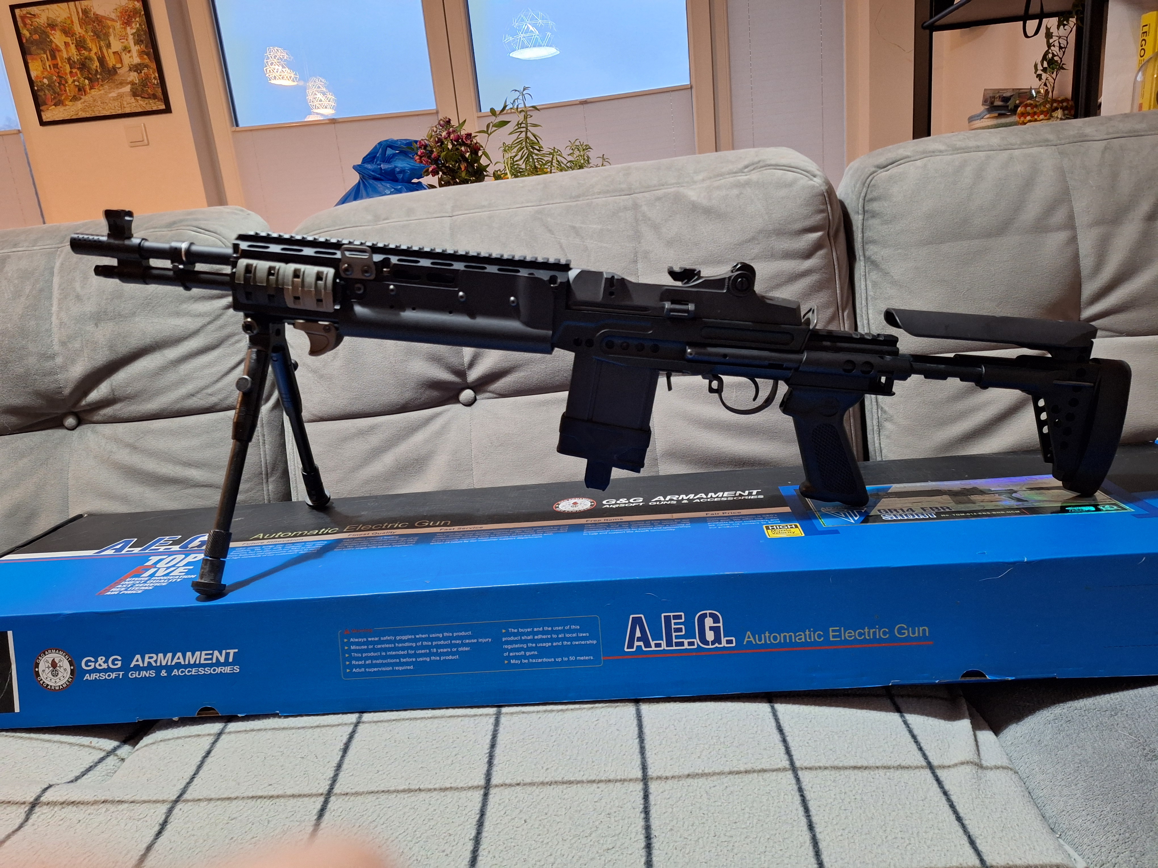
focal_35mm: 23
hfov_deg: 73.9
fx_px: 769
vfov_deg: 58.9
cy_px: 434
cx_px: 579
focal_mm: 5.54
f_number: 1.8
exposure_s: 1/25
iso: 400
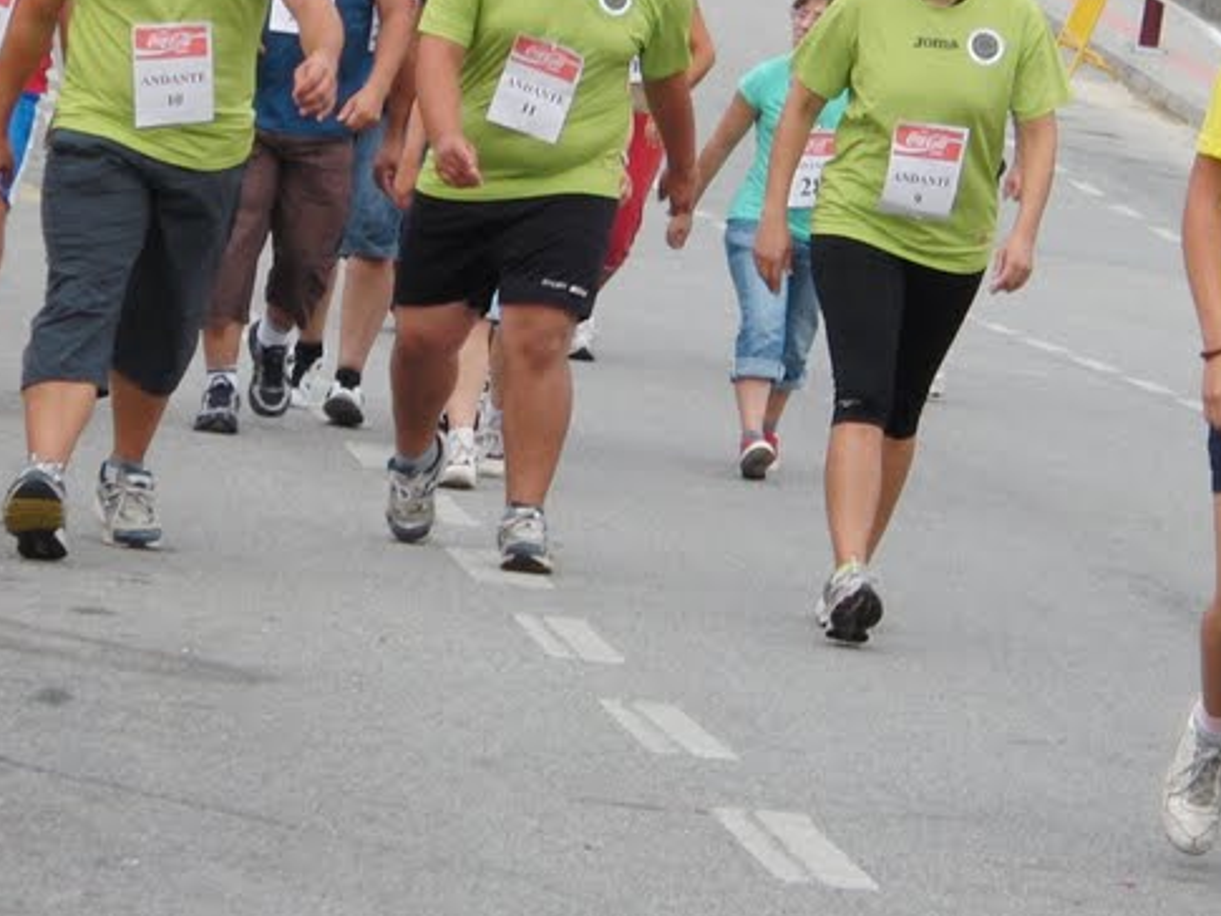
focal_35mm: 247
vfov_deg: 6.0
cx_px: 987
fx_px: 8715
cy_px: 88
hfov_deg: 8.0
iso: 100
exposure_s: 1/500
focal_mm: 20.8
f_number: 4.1
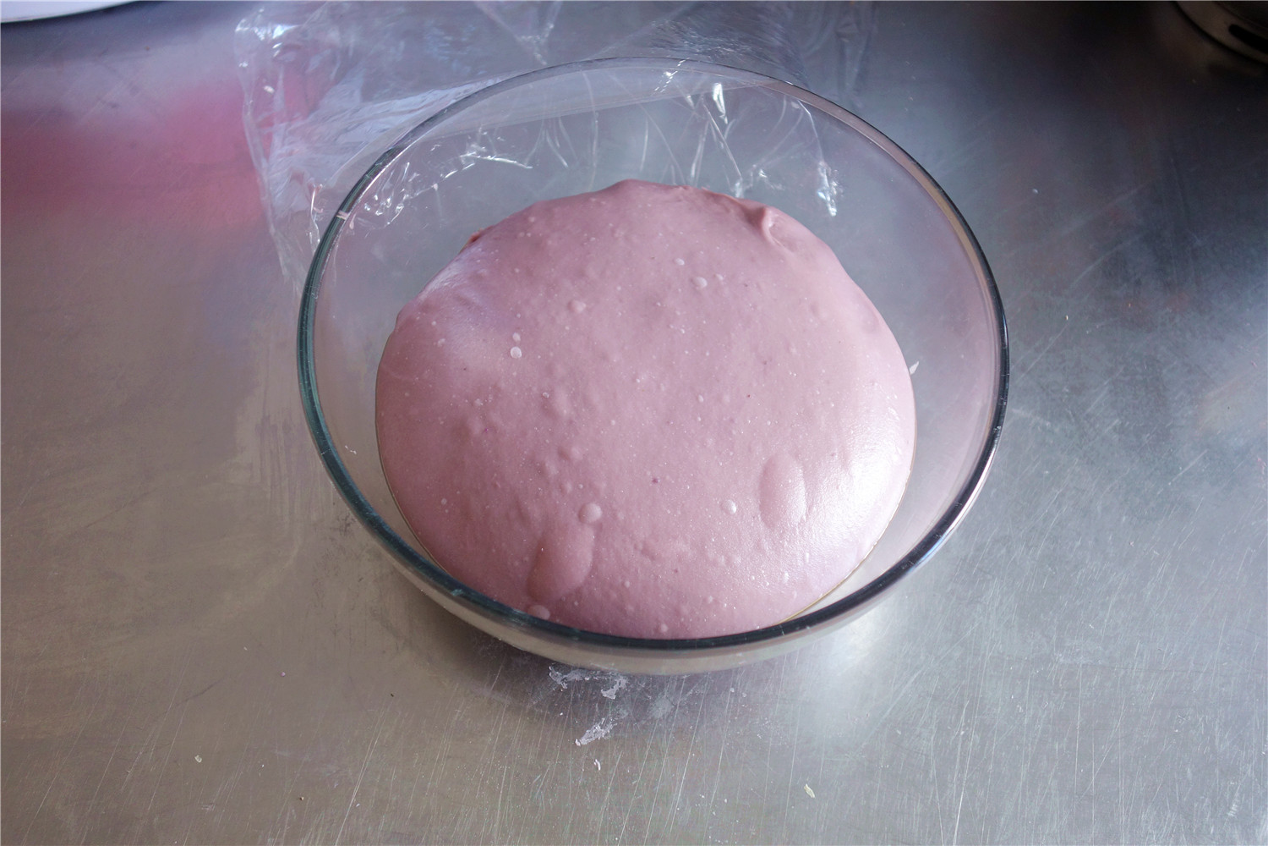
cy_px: 423
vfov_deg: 35.1
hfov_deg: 50.7
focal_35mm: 38
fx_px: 1338
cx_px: 634
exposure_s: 1/40
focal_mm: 14.23
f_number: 2.8
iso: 320
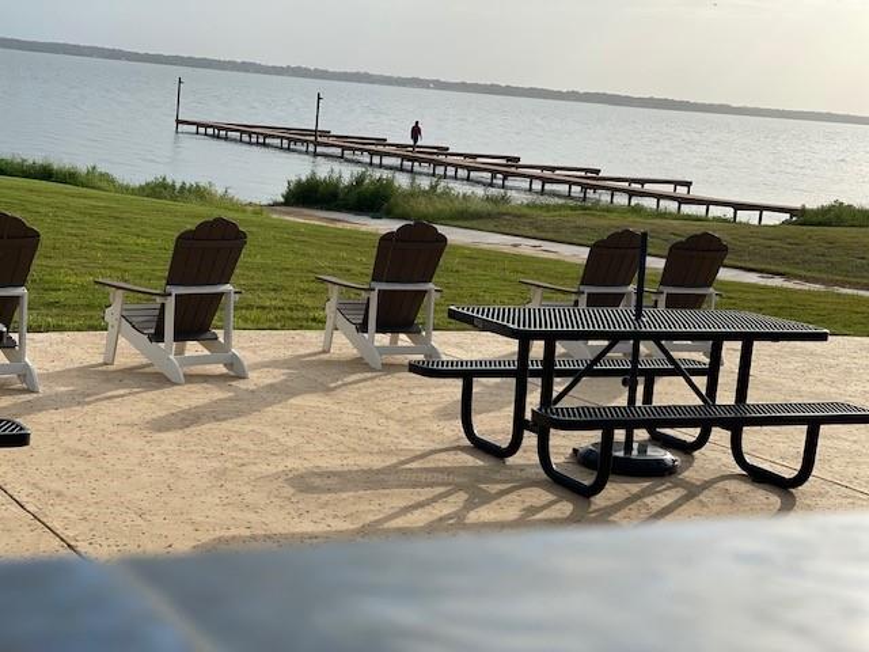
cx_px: 434
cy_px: 326
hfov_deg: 30.3
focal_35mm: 64
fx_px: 1607
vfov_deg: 22.9
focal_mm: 7.5
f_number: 2.2
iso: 20
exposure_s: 1/1248
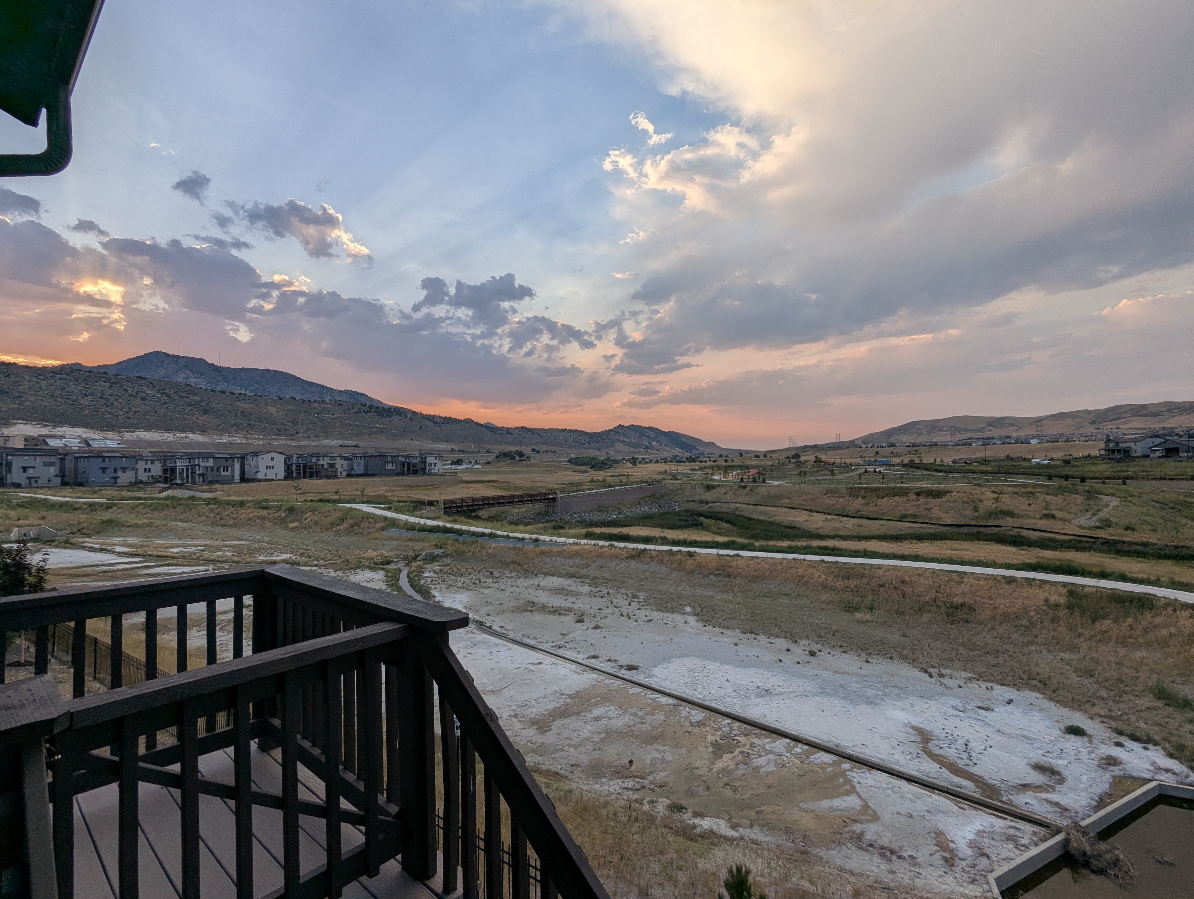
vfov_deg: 78.2
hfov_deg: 94.4
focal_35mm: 16
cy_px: 450
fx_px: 553
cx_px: 597
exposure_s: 1/413
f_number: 2.2
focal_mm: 2.35
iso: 41
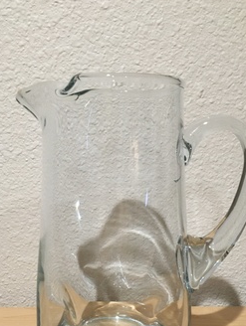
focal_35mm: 40
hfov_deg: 36.0
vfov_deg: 46.0
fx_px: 378
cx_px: 117
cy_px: 216
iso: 160
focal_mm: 4.15
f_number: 2.2
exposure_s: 1/30
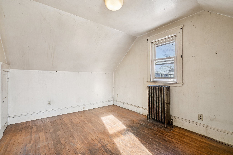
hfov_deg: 96.7
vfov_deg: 73.7
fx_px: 104
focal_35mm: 16
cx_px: 116
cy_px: 78
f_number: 8
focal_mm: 16
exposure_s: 1/60
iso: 400
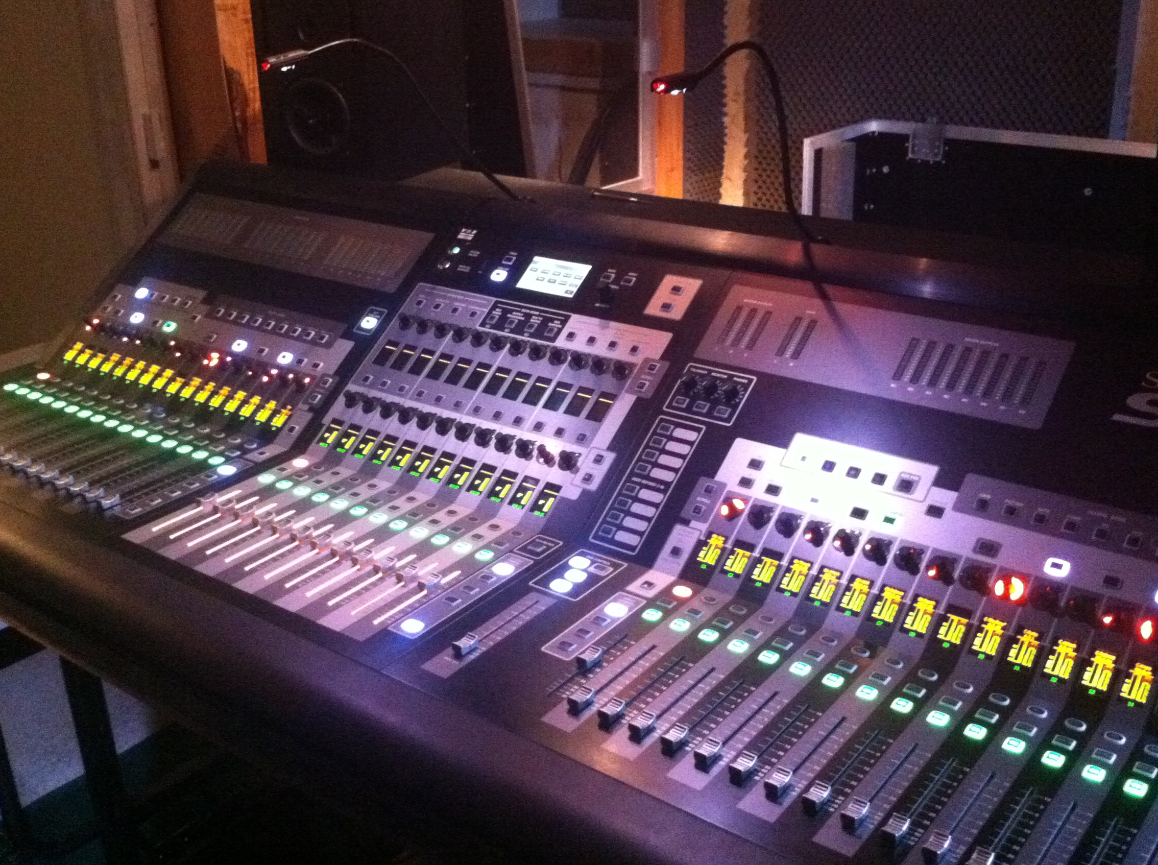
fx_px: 1336
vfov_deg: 35.9
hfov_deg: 46.9
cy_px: 411
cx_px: 596
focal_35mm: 40
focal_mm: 3.85
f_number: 2.8
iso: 1000
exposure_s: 1/15
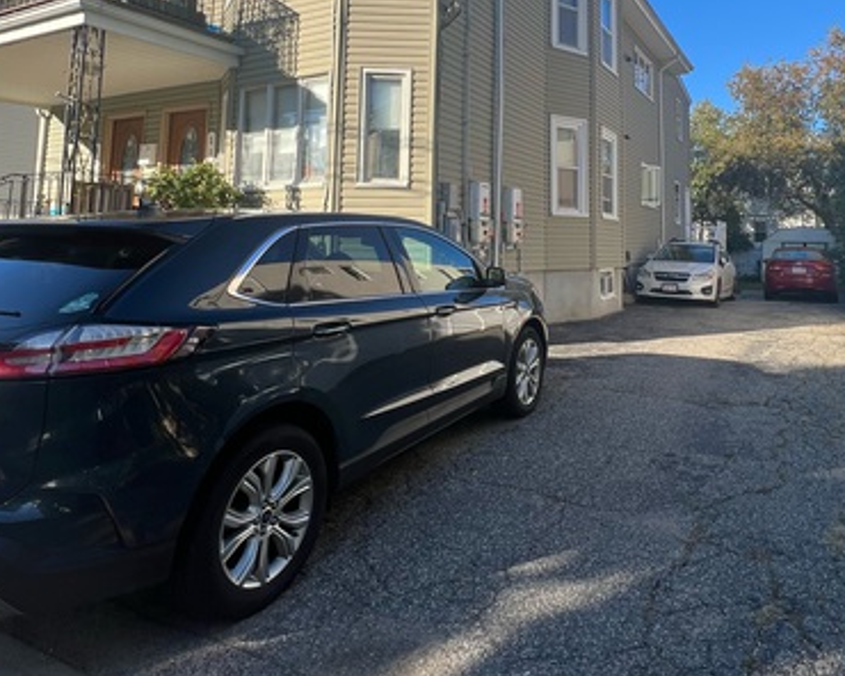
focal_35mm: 24
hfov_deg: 69.1
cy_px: 186
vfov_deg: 56.4
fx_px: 600
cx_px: 530
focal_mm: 1.57
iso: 32
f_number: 1.8
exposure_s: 1/652
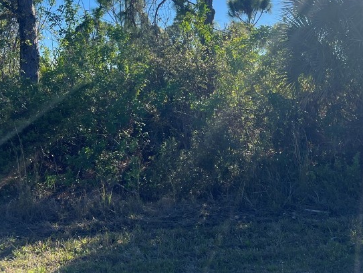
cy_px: 58
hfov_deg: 38.8
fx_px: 514
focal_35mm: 49
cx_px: 210
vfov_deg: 29.1
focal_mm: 5.7
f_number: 1.5
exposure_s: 1/3460
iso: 50
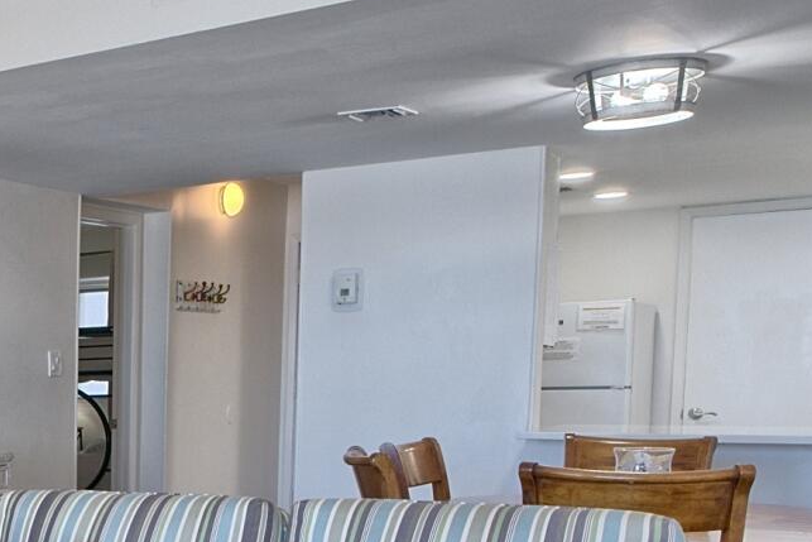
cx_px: -290
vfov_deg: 23.2
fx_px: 1263
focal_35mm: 56
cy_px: 537
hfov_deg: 28.2
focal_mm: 12
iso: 800
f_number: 9.5
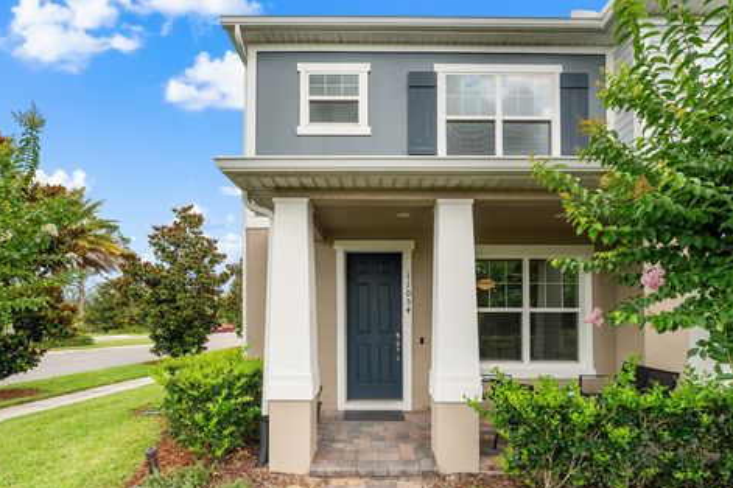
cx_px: 375
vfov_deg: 70.4
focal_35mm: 17
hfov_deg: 93.3
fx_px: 346
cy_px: 247
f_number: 8
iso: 1600
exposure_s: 1/1000
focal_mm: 16
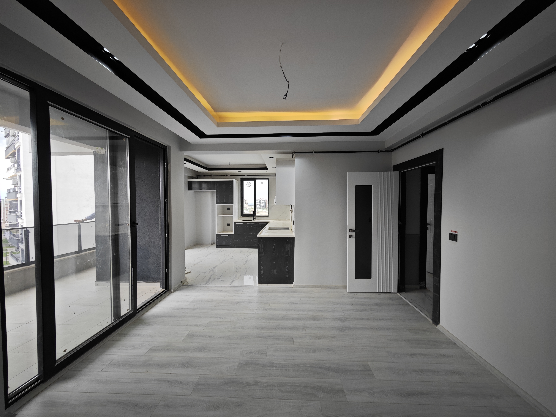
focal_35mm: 12
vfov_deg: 94.5
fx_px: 193
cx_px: 278
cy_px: 208
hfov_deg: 110.5
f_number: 1.8
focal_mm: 2.03
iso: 125
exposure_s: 1/100
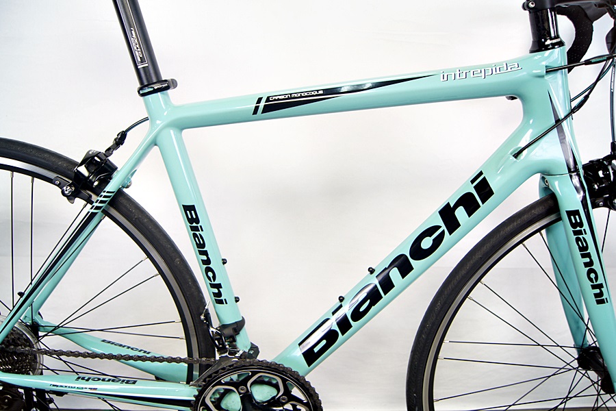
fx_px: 462
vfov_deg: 47.9
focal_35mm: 27
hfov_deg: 67.4
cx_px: 308
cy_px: 206
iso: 250
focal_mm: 18
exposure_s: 1/60
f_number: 3.5
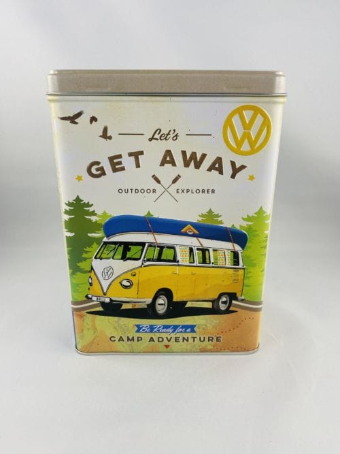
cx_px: 170
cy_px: 227
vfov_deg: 67.3
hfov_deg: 53.0
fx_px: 341
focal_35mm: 26
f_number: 1.8
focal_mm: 4.25
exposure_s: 1/122
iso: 64
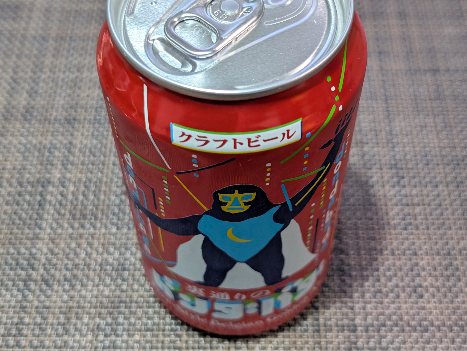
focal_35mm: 49
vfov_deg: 29.7
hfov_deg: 38.9
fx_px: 662
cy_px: 176
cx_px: 234
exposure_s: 1/50.9
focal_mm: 6.9
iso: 299
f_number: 1.68
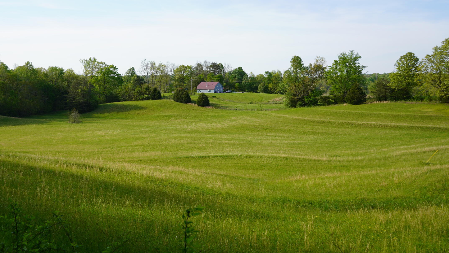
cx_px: 177
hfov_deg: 49.1
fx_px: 488
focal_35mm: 41
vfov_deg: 29.0
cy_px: 108
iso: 100
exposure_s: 1/320
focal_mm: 28
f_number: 5
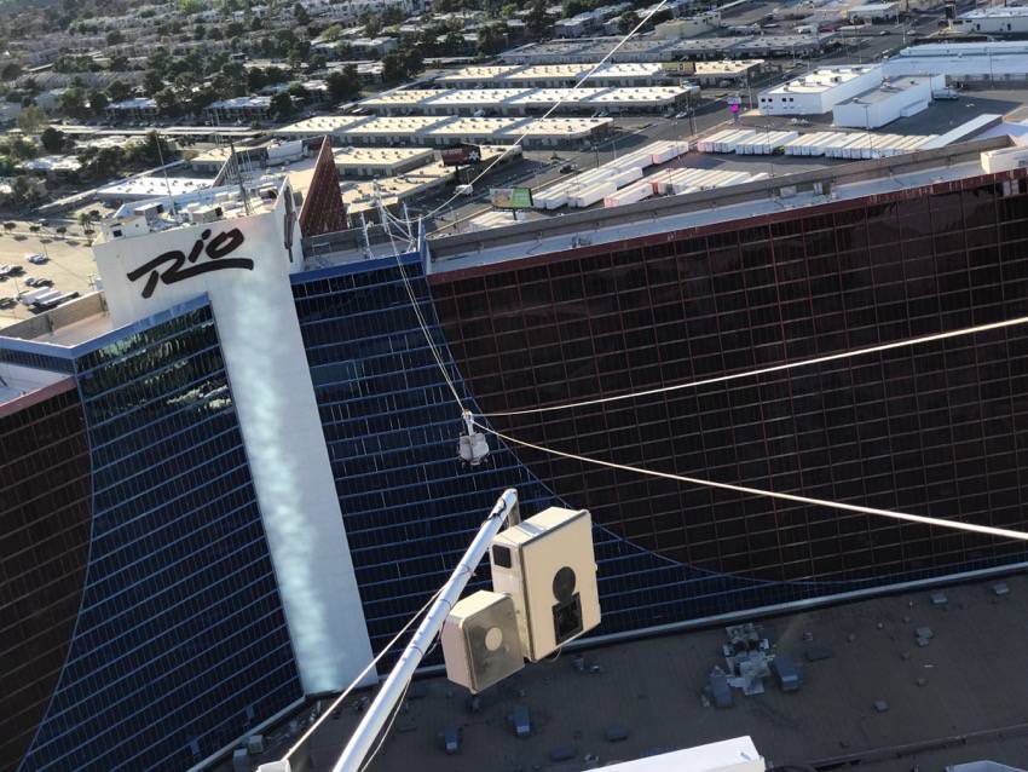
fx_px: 1693
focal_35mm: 57
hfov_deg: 33.8
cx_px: 514
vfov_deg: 25.7
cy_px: 386
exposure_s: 1/339
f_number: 2.8
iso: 20
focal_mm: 6.6
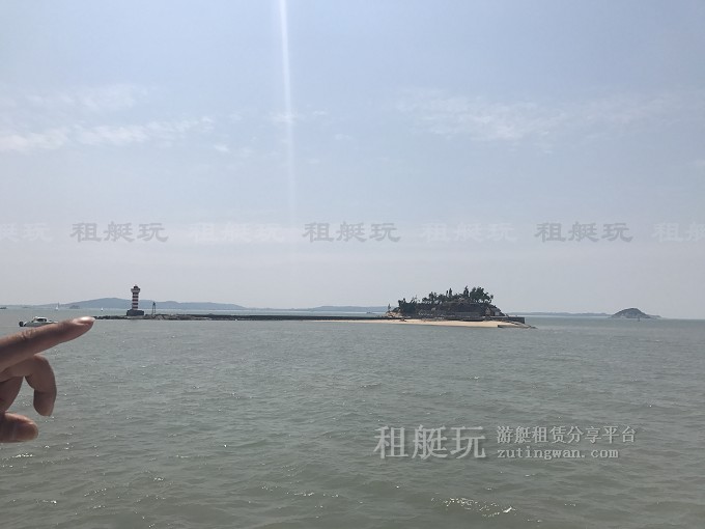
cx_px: 352
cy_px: 264
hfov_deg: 63.4
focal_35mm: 28
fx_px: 570
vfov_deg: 49.7
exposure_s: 1/6849
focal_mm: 3.99
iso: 20
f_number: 1.8
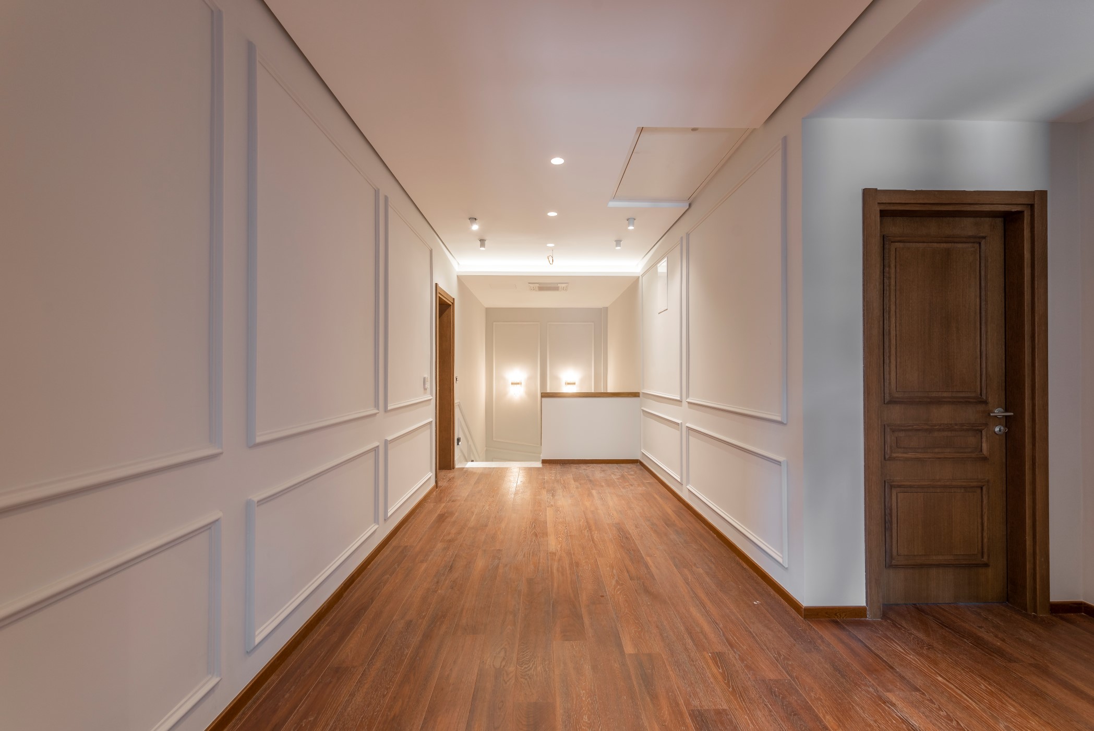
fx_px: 426
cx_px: 547
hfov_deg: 104.2
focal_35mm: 14
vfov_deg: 81.3
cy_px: 366
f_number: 5
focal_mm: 14
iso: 64
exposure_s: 1/3
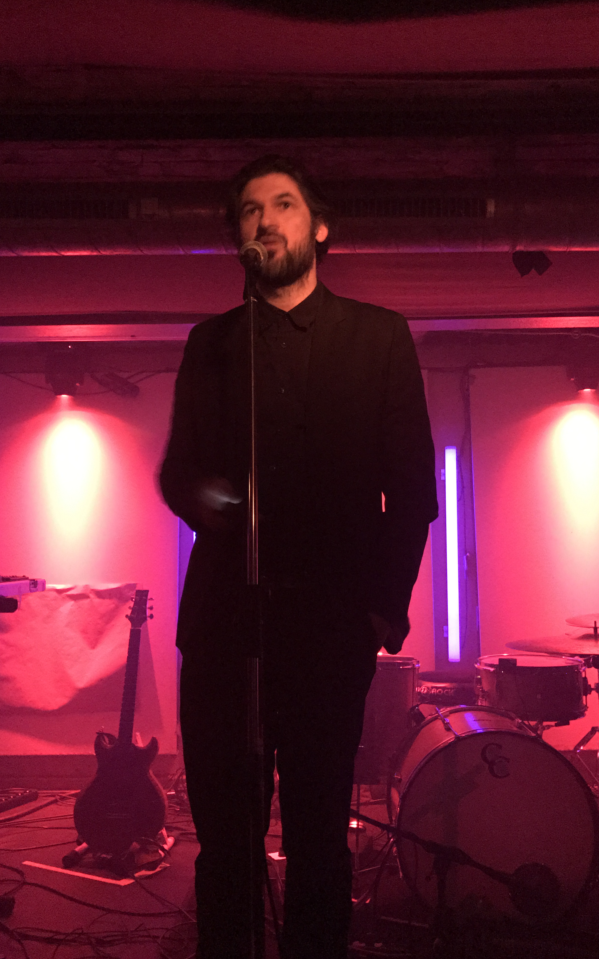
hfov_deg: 41.8
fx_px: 784
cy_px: 476
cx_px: 309
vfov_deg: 62.9
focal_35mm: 30
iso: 500
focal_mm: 3.99
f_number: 1.8
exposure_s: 1/4
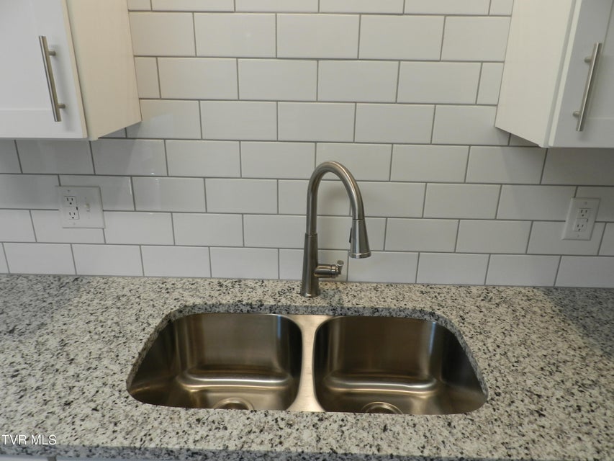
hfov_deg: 69.4
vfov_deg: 54.9
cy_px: 230
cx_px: 307
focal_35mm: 25
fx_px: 443
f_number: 3.5
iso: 160
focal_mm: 4.5
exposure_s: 1/30
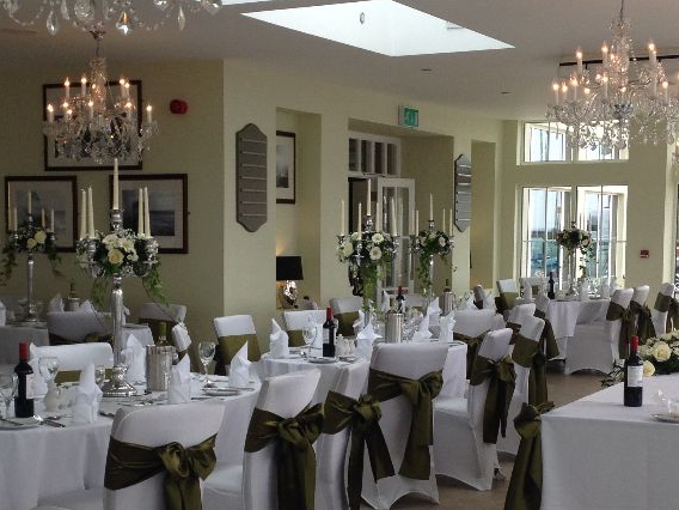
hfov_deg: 26.3
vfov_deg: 19.8
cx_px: 286
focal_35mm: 74
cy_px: 357
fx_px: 1452
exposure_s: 1/468
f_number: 2.4
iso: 50
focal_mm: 4.28
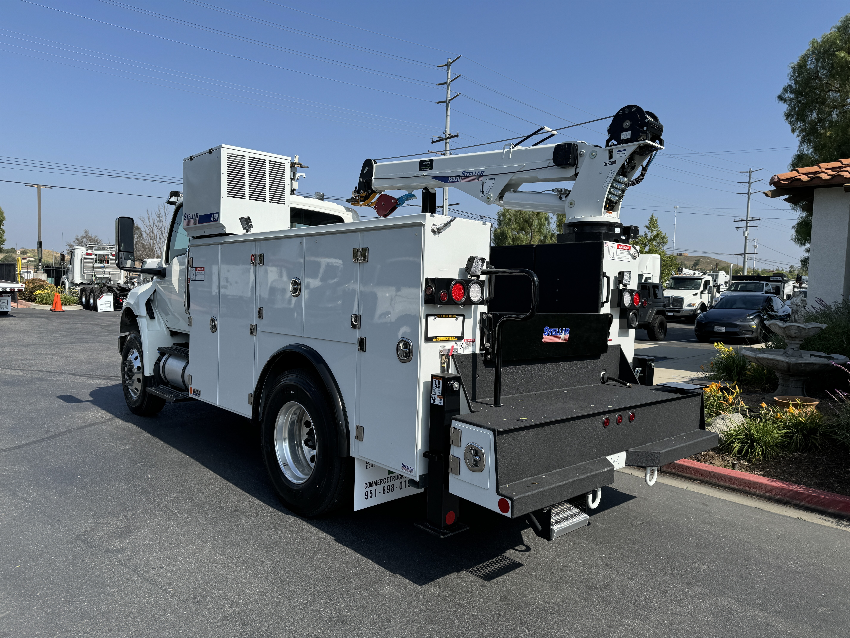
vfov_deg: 56.8
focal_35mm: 24
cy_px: 319
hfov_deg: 71.6
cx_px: 425
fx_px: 589
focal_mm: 6.76
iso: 80
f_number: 1.78
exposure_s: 1/4049
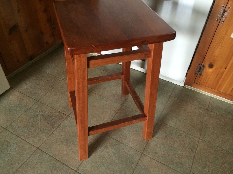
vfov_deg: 46.8
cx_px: 116
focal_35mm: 30
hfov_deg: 60.0
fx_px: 202
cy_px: 87
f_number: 2.2
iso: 320
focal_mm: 4.12
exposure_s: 1/20
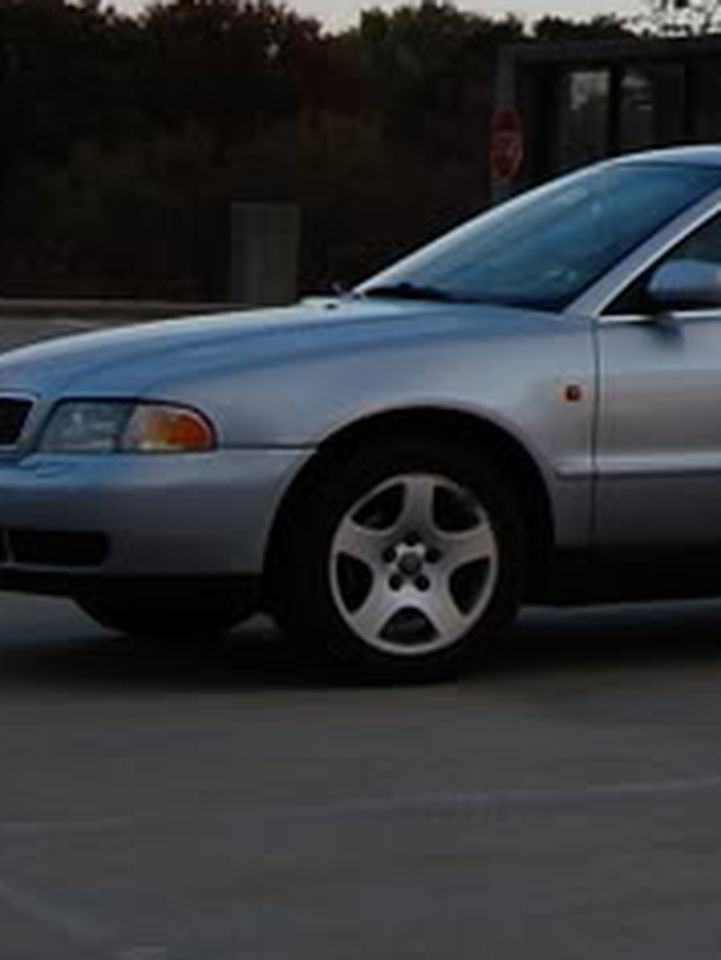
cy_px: -103
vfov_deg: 14.1
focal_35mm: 137
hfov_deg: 9.8
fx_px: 3801
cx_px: 1592
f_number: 7.1
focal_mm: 22
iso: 200
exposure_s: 1/200
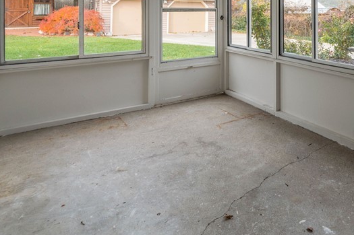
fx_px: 285
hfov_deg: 57.6
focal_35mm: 29
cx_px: 296
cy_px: -2
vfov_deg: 39.4
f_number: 9
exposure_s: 1/200
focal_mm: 14
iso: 200
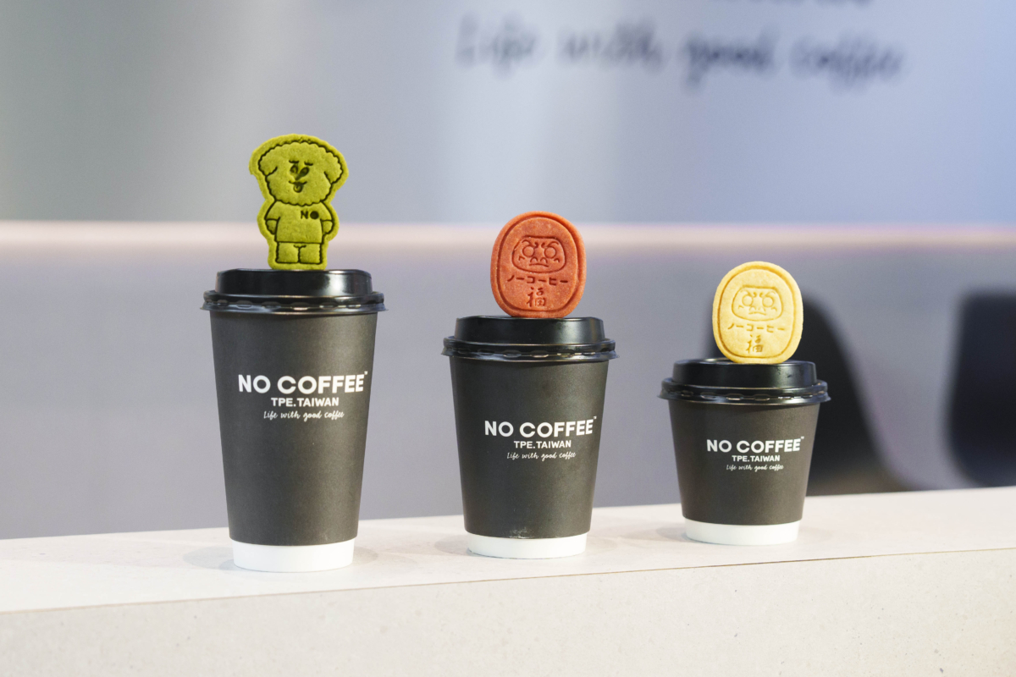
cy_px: 338
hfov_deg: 27.7
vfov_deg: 18.7
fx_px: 2060
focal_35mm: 73
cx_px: 508
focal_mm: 49
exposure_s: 1/125
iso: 1000
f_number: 3.2
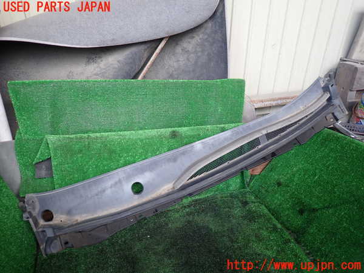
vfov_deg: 54.9
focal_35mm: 25
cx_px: 182
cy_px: 136
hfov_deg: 69.4
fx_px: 263
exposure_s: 1/60
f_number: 2
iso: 160
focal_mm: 4.5
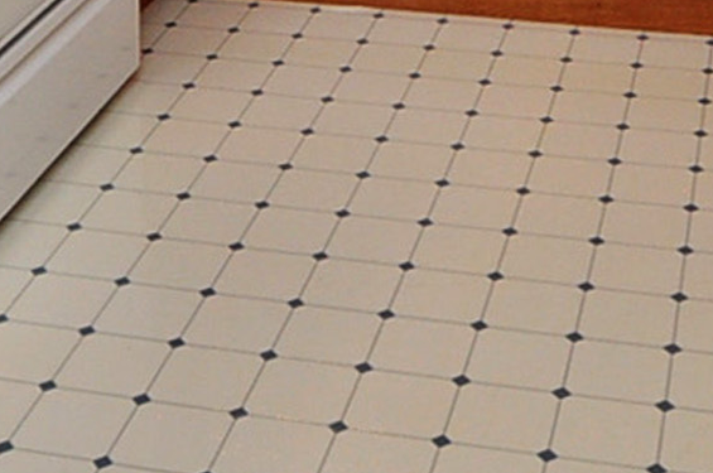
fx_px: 1523
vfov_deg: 13.0
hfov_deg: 26.3
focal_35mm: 77
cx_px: 411
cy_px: -685
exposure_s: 1/160
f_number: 4.5
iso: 400
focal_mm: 10
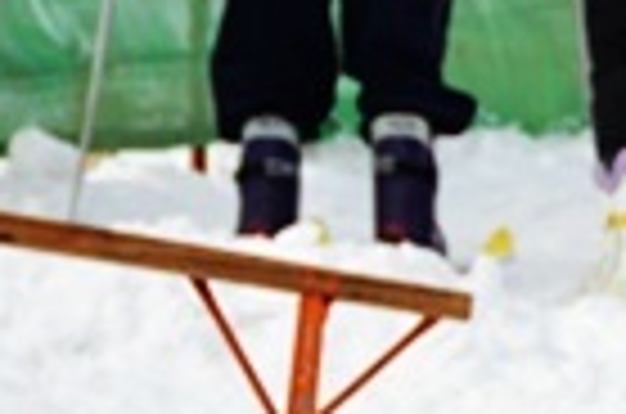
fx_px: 10115
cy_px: 468
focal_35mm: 583
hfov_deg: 3.5
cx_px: 1157
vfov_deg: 2.3
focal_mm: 90
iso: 100
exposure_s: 1/250
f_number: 8
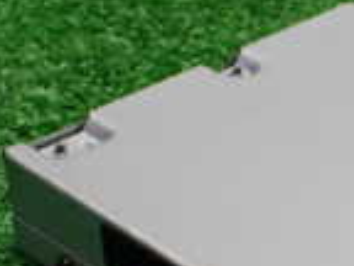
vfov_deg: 11.7
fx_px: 1278
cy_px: 266
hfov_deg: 15.1
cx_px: 447
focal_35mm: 125
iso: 320
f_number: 2.3
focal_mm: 5.4
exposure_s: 1/125
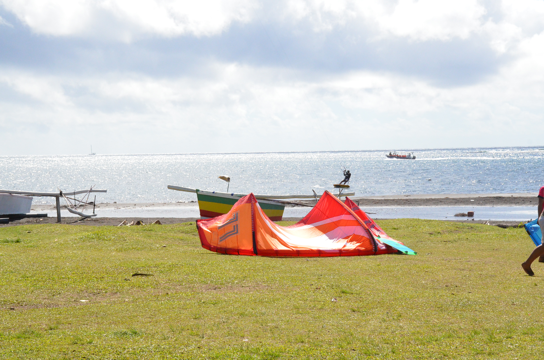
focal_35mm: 90
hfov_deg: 22.7
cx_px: 272
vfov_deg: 15.1
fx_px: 1357
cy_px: 180
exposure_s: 1/3200
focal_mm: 60
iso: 2500
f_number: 14
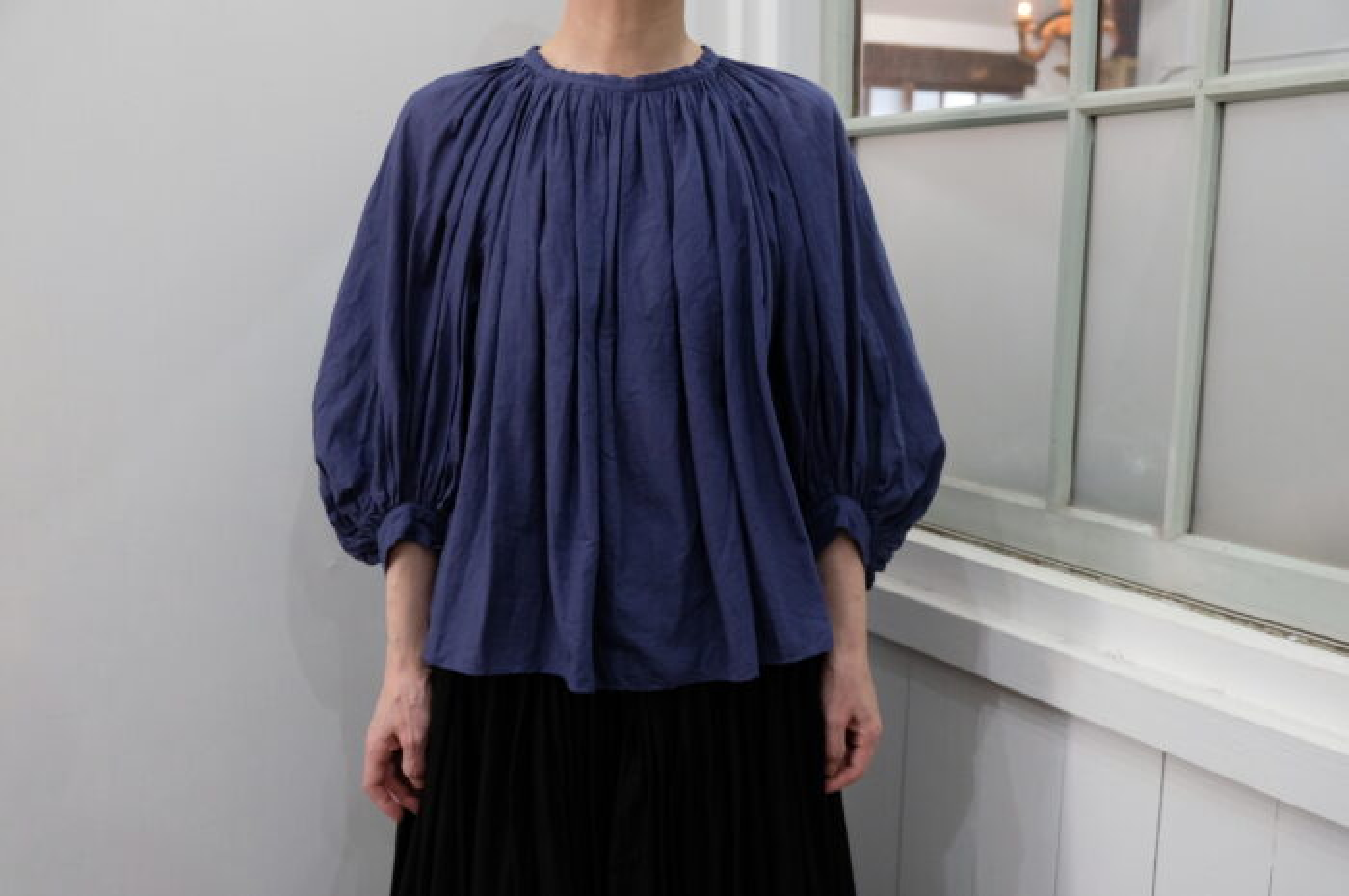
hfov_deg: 57.3
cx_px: 674
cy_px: 448
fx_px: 1235
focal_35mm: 33
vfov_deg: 39.9
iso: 2500
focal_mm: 22.3
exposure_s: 1/100
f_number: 3.6
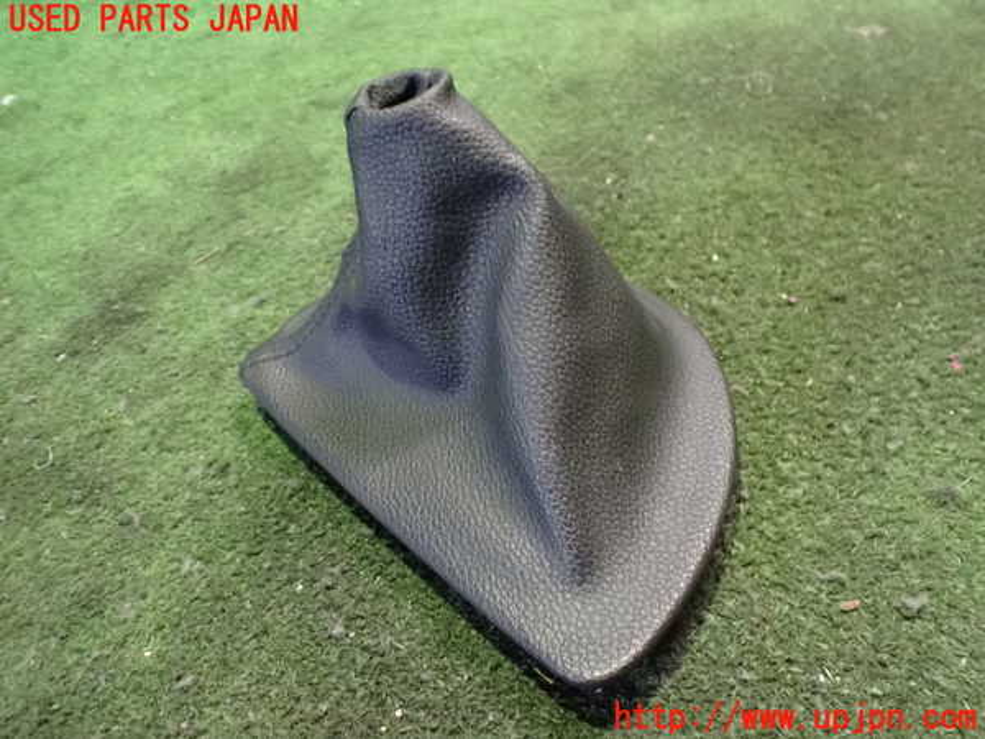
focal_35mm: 30
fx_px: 854
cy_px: 370
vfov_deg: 46.8
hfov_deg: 60.0
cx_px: 492
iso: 1600
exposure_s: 1/30
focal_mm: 5.4
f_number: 2.3
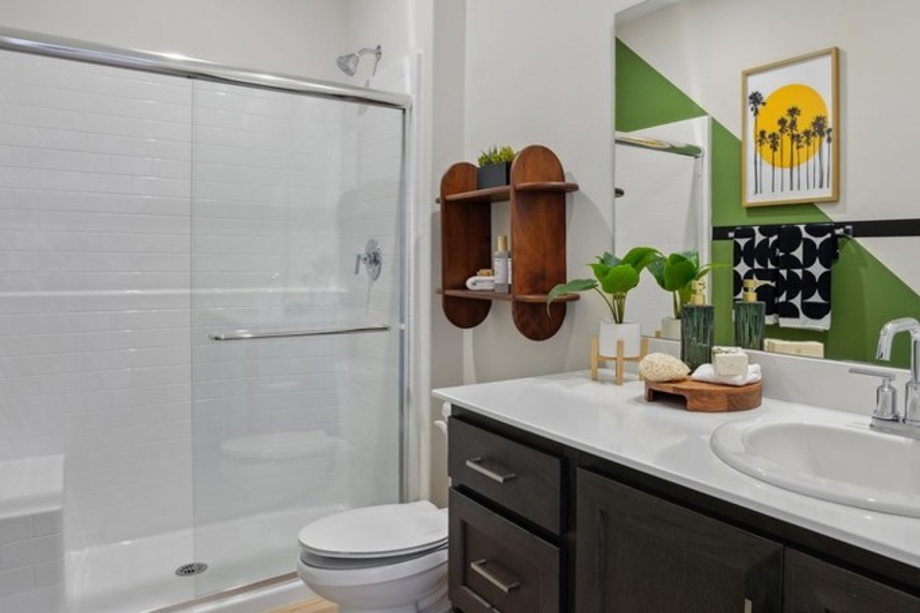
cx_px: 547
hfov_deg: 73.1
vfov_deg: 53.0
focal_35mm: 24
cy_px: 275
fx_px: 613
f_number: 7.1
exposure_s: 1/10
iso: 400
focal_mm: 16
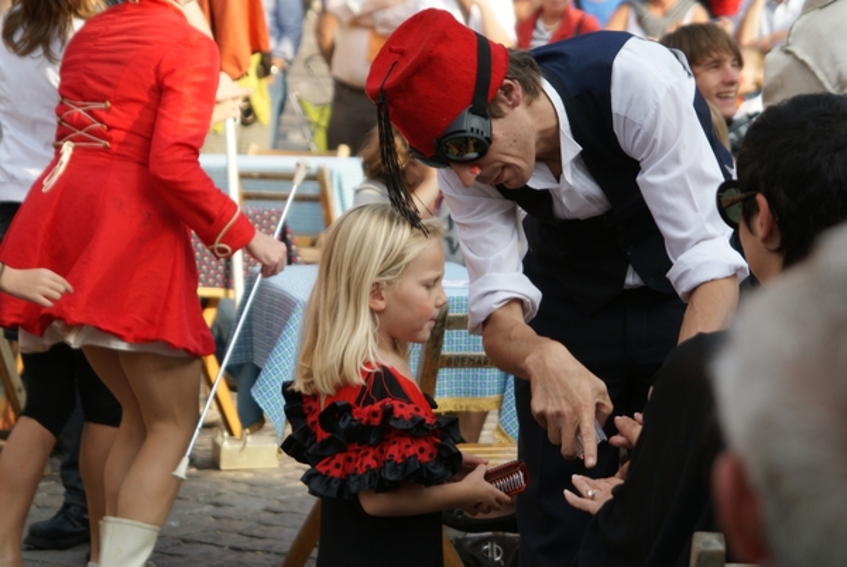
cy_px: 284
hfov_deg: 13.7
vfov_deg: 9.2
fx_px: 3534
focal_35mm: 150
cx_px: 424
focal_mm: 100
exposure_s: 1/320
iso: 125
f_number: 5.6
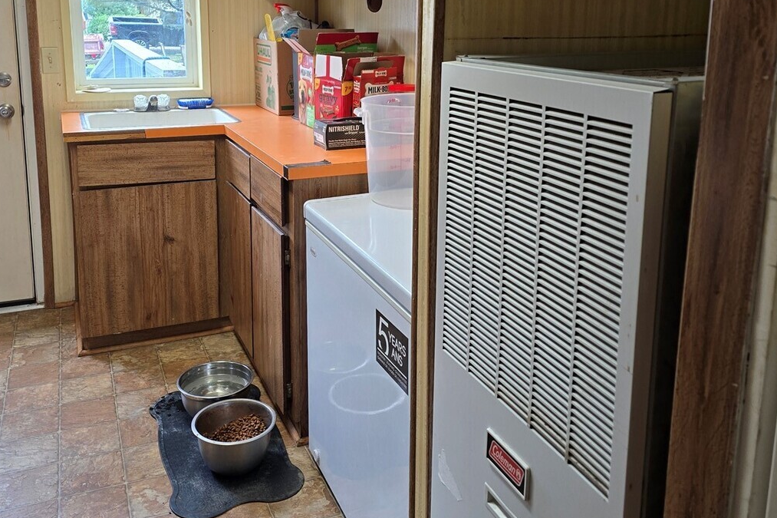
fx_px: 734
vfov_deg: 38.2
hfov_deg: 55.8
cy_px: 149
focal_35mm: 34
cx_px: 367
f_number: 1.7
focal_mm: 6.3
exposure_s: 1/120
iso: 80
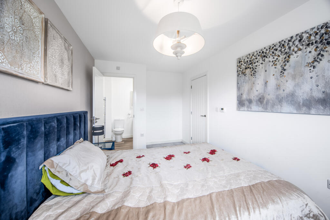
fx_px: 165
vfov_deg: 67.4
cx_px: 165
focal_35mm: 18
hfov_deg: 90.0
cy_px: 110
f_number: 5.6
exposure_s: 1/3
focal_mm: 18
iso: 80
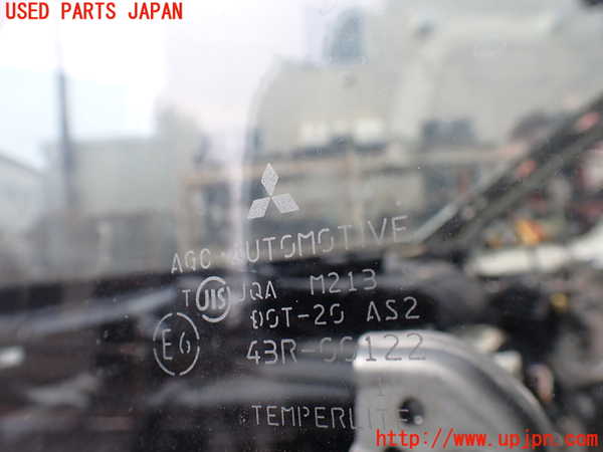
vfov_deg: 46.8
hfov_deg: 60.0
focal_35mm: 30
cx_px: 302
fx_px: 523
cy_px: 226
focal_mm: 5.4
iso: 100
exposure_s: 1/500
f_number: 3.2
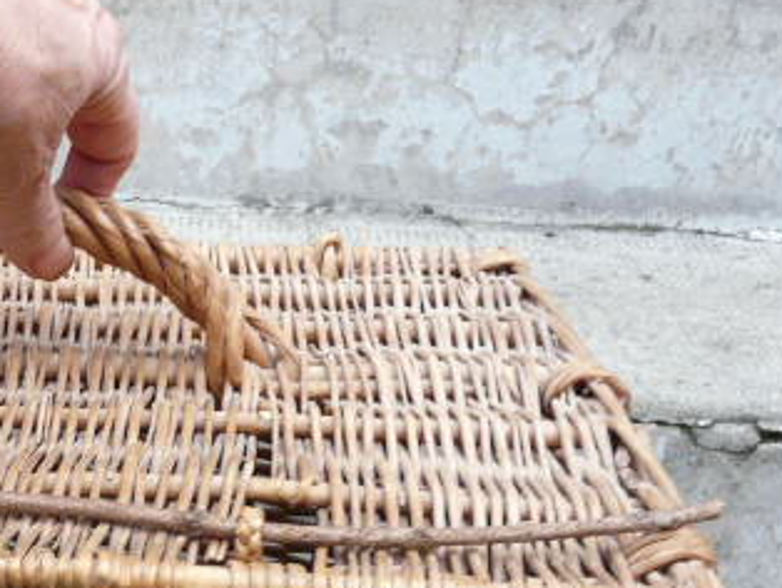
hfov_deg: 32.3
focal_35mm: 57
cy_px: 526
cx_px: 100
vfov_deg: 25.0
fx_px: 1289
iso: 200
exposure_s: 1/30
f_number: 2.8
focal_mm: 4.6
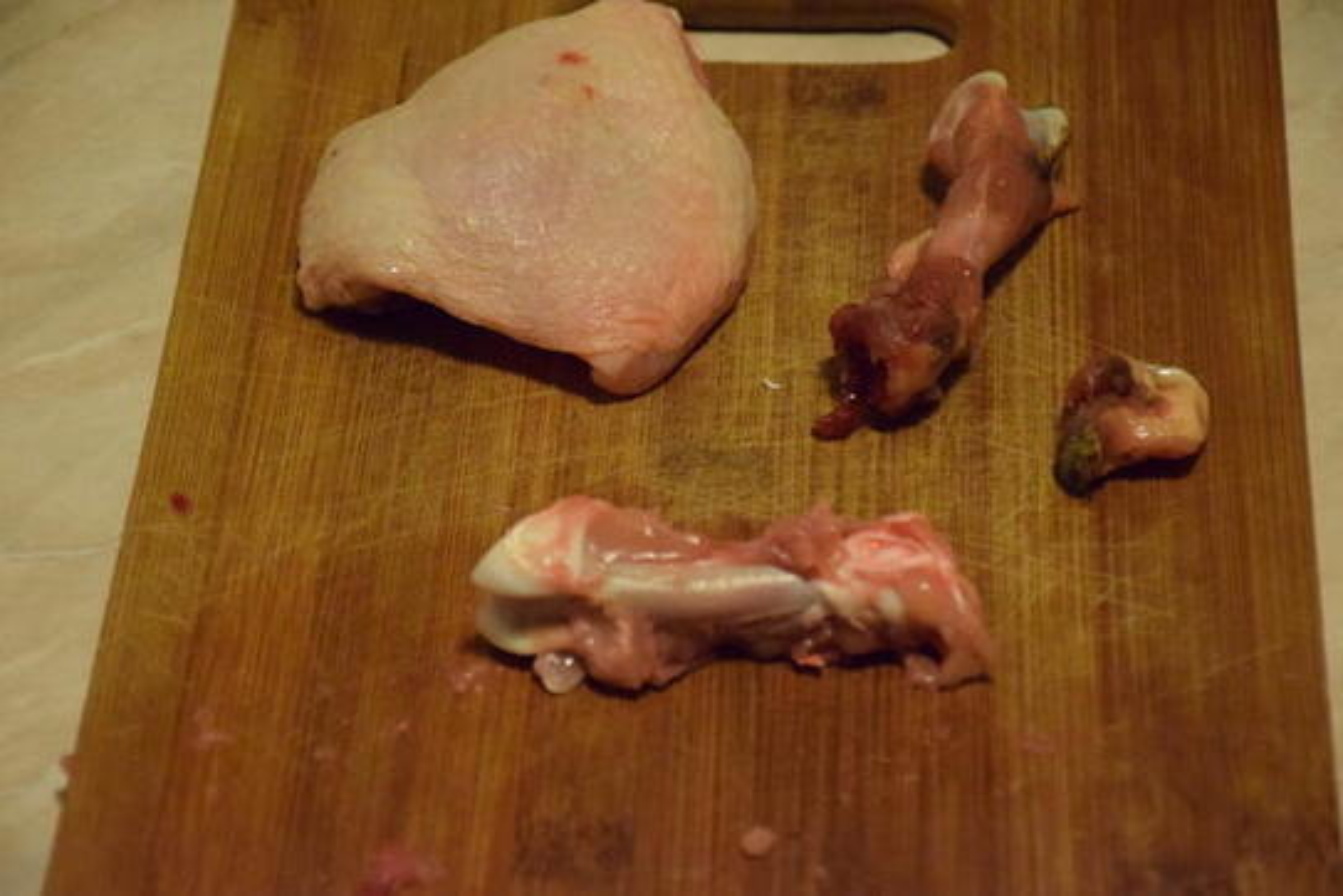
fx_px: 4756
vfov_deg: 10.8
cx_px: 672
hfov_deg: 16.1
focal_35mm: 128
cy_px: 448
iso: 8000
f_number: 6.3
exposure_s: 1/160
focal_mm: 85
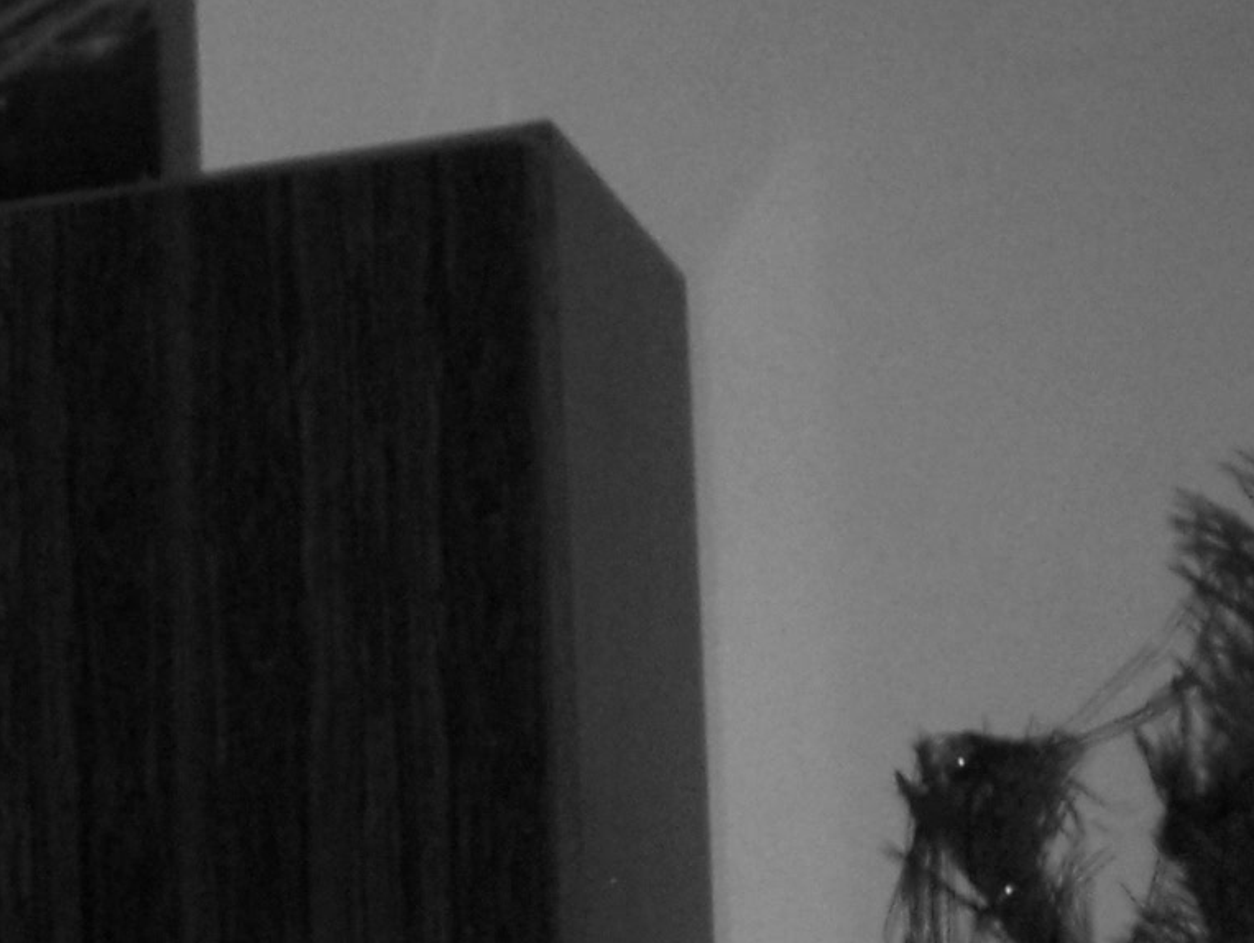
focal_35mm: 141
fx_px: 5113
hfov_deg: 12.9
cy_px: 1510
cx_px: -873
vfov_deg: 10.1
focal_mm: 6.3
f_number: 3.9
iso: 125
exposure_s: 1/60
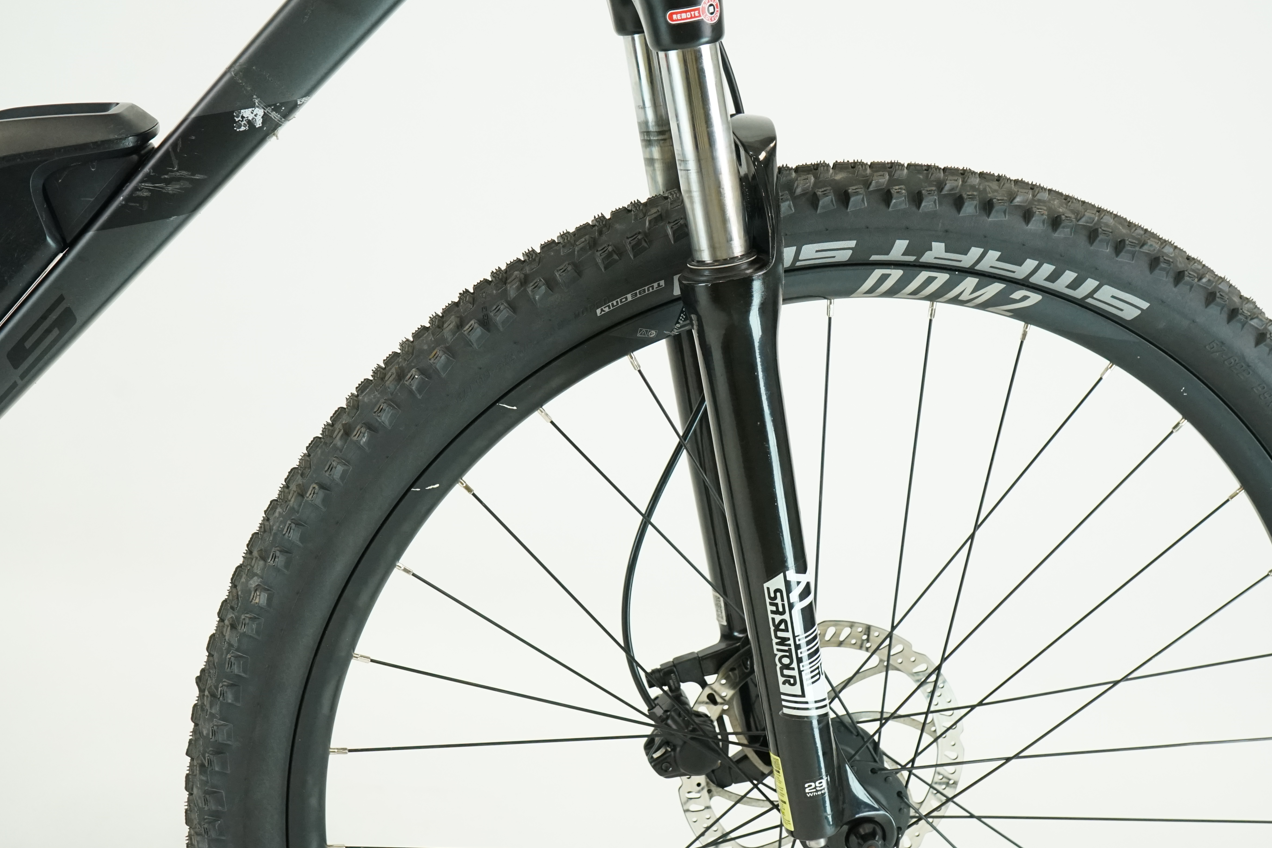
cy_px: 372
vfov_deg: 26.5
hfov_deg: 38.8
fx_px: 1802
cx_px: 702
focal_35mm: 51
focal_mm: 40
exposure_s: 1/200
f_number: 6.3
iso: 2500
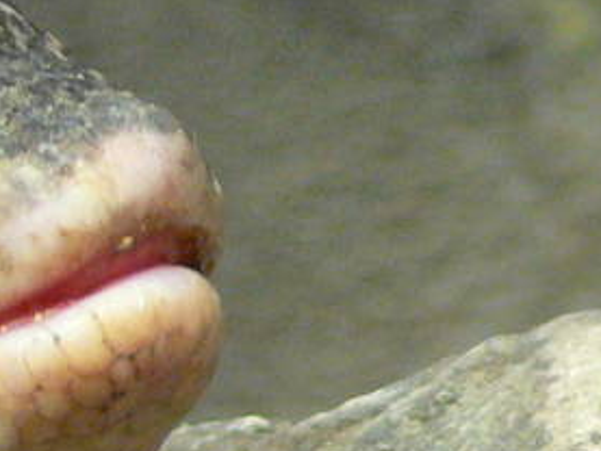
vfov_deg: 0.8
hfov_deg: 1.1
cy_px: 358
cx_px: -592
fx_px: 32029
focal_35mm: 1844
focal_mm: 67.4
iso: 200
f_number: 3.6
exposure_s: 1/4
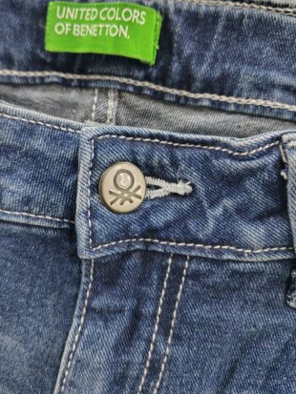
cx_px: 112
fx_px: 353
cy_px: 180
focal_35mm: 31
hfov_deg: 45.1
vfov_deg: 58.2
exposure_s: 1/50
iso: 874
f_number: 1.8
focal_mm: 5.56
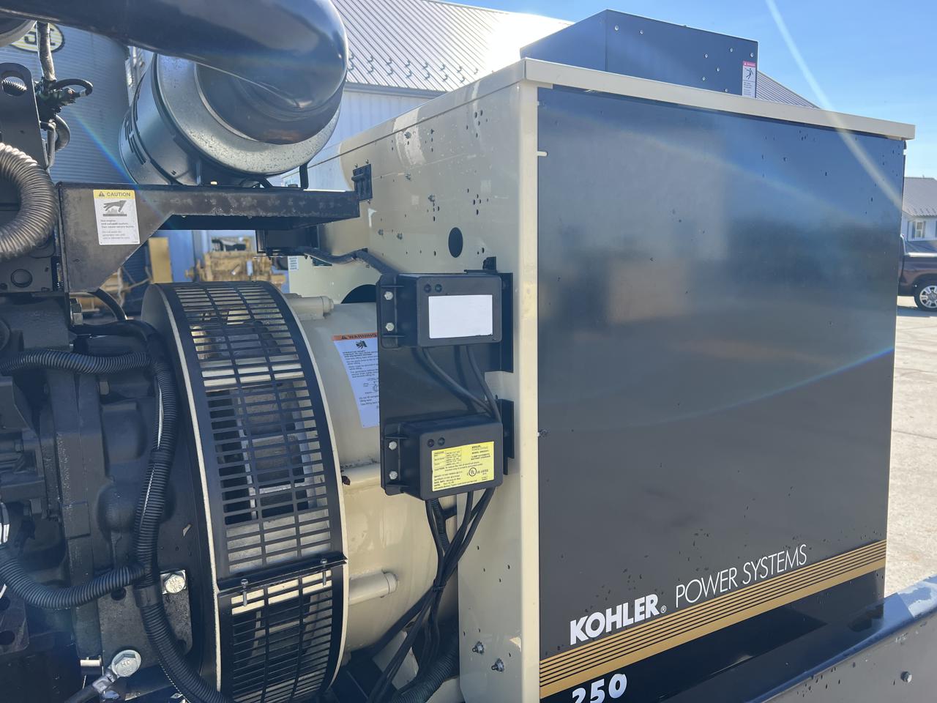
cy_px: 352
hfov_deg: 67.3
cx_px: 468
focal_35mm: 26
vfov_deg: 53.1
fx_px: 704
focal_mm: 5.7
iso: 50
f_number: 1.5
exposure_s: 1/1159
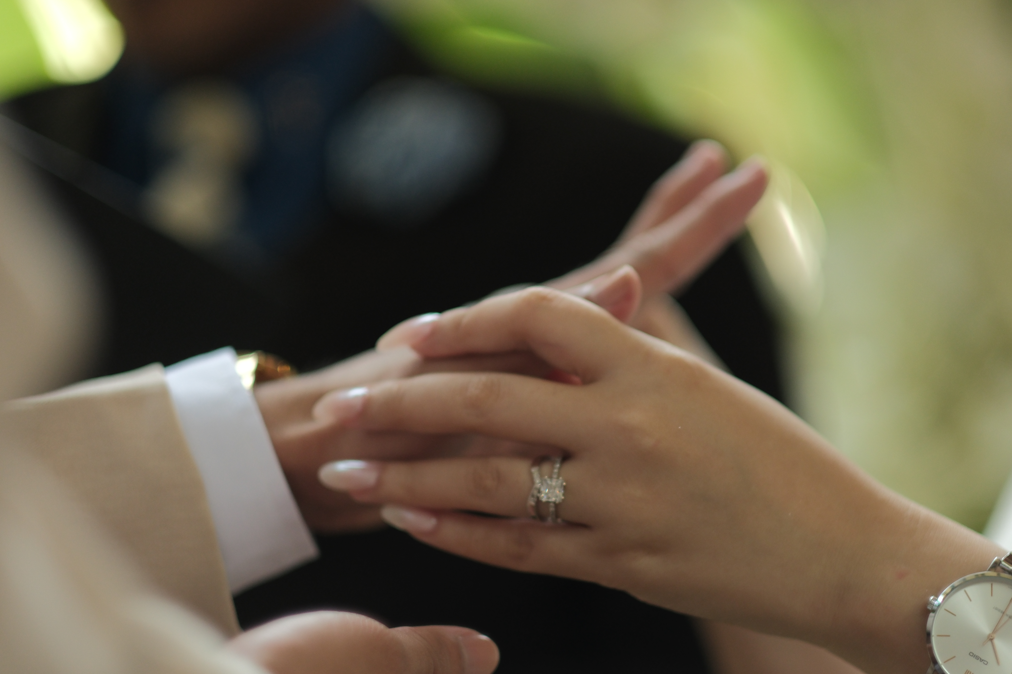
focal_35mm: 104
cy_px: 404
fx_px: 2923
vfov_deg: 13.2
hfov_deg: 19.6
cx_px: 602
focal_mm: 56
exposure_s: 1/1250
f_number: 1.2
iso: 800
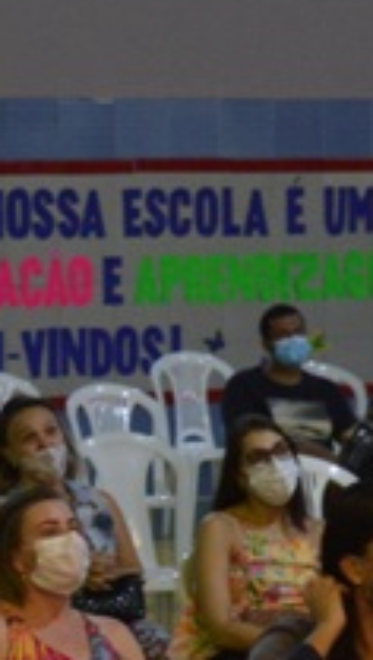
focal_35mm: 223
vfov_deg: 9.6
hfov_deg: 5.5
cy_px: 725
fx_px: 3902
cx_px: 300
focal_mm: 29
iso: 800
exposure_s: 1/40
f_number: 4.2
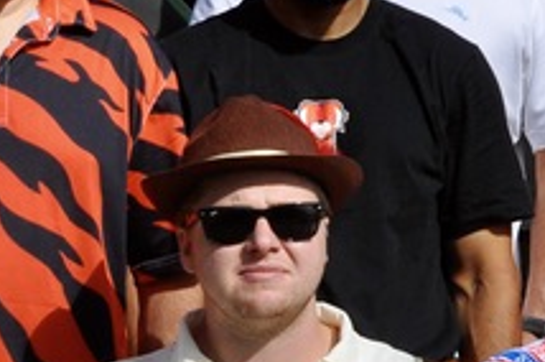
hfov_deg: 2.5
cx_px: -449
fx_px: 12682
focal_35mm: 839
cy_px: 495
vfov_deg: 1.6
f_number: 8
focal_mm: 110
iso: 400
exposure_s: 1/2000
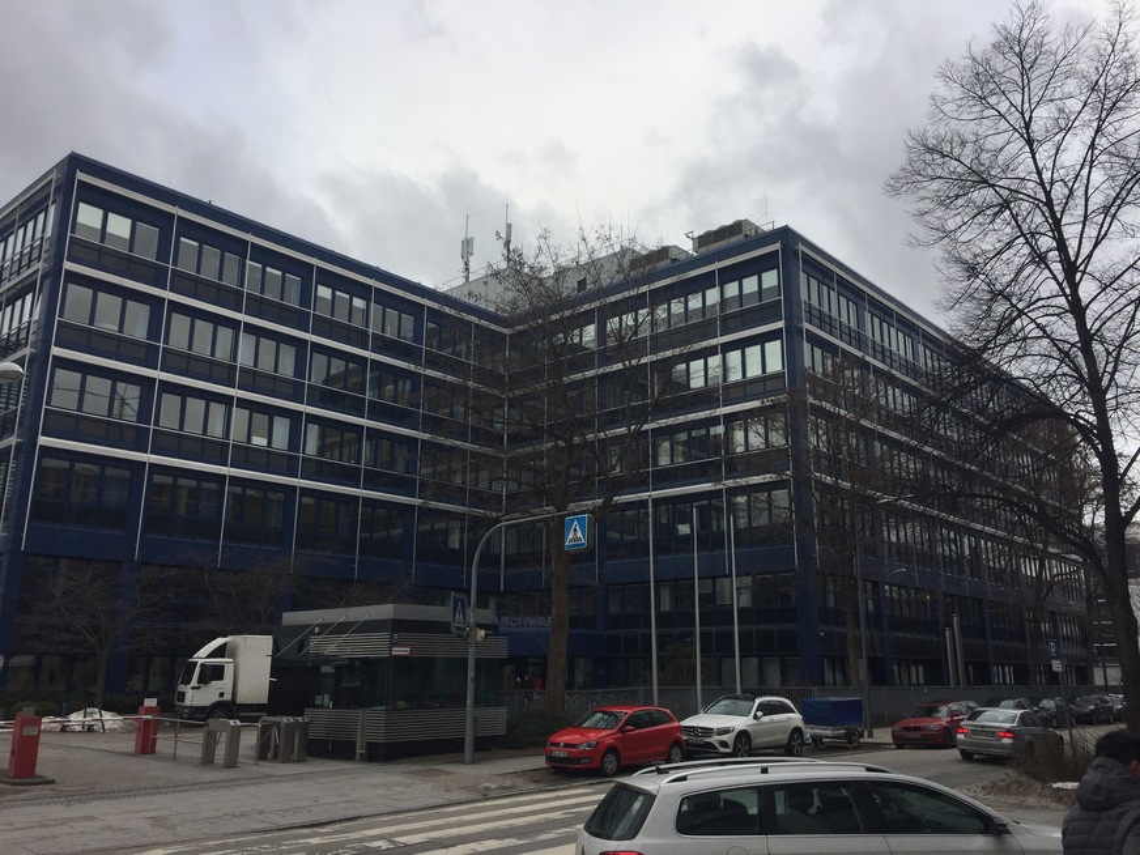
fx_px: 955
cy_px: 428
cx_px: 570
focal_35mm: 29
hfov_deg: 61.7
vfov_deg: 48.2
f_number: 2.2
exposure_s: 1/403
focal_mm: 4.15
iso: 32
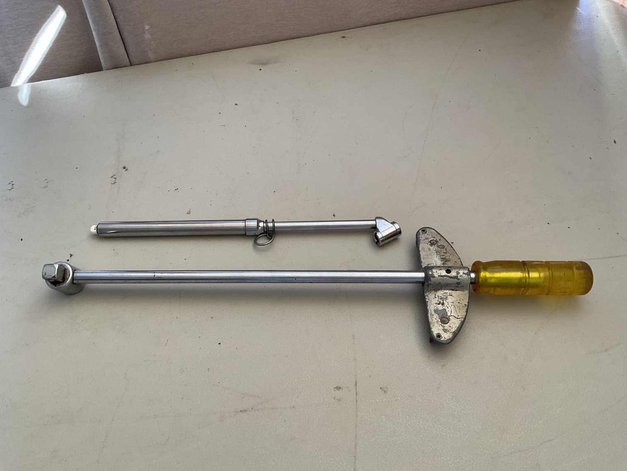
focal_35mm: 29
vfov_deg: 48.2
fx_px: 525
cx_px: 314
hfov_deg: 61.7
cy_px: 236
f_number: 1.8
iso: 40
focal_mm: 3
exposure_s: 1/60
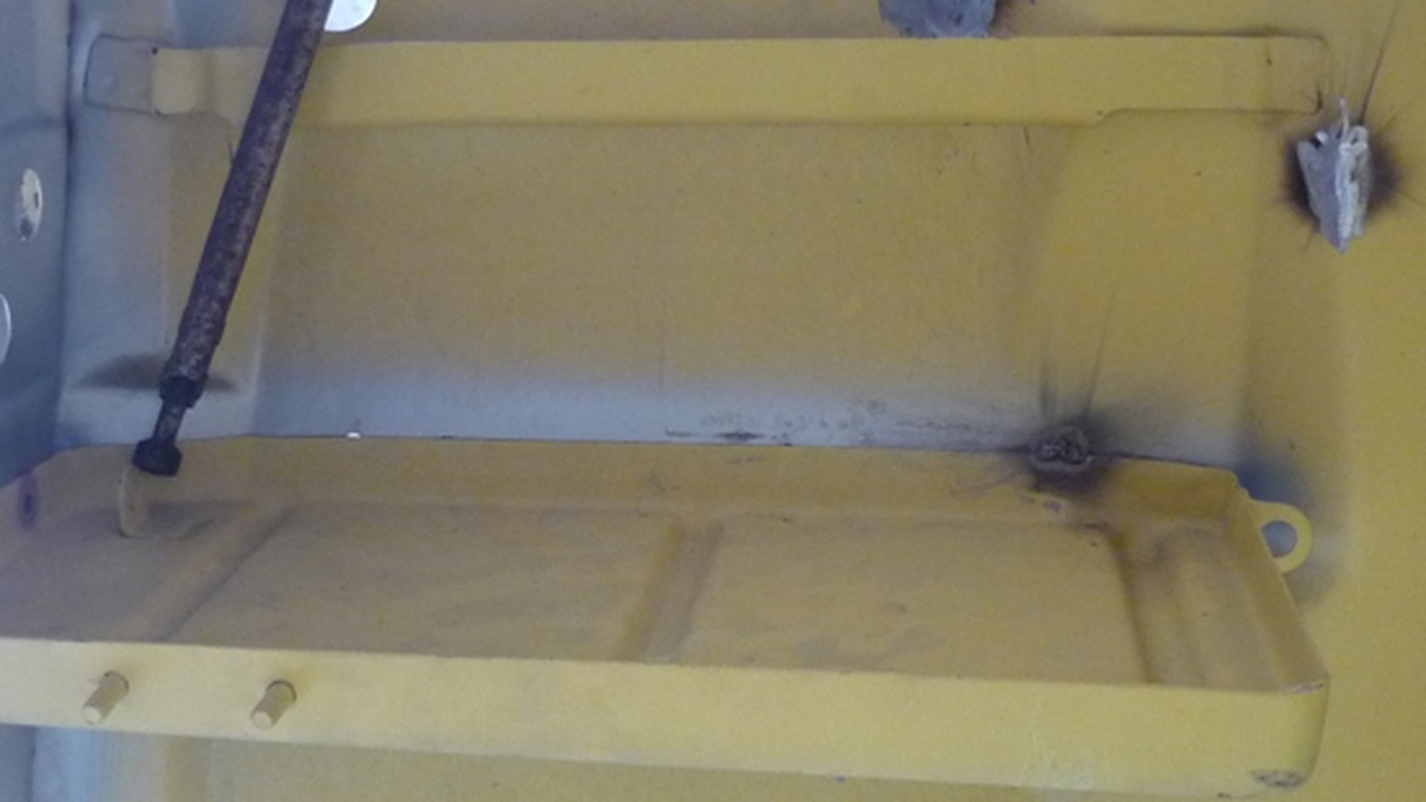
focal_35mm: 58
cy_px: 554
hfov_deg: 36.0
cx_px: 621
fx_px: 2193
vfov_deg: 20.6
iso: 400
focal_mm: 5.5
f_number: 2.8
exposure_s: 1/30
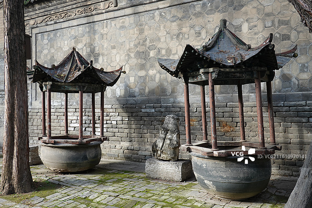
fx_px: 312
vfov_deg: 36.8
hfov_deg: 53.2
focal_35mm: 36
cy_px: 105
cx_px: 154
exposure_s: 1/100
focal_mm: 13.03
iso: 125
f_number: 3.5
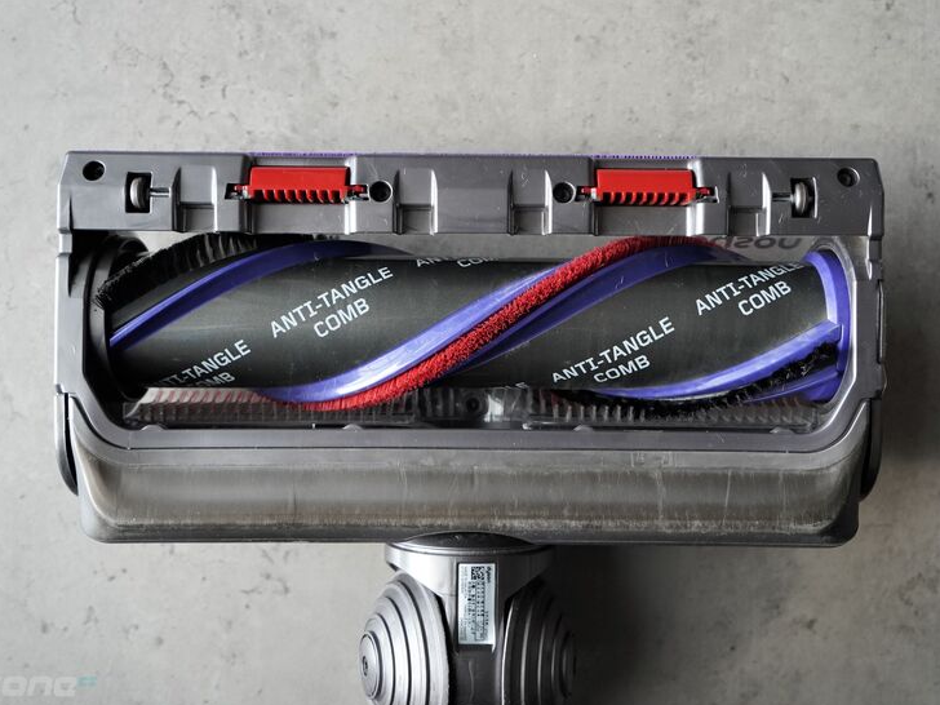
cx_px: 487
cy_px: 355
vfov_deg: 40.7
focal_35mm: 35
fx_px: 950
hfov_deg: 52.6
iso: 3200
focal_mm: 32
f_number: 7.1
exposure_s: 1/160
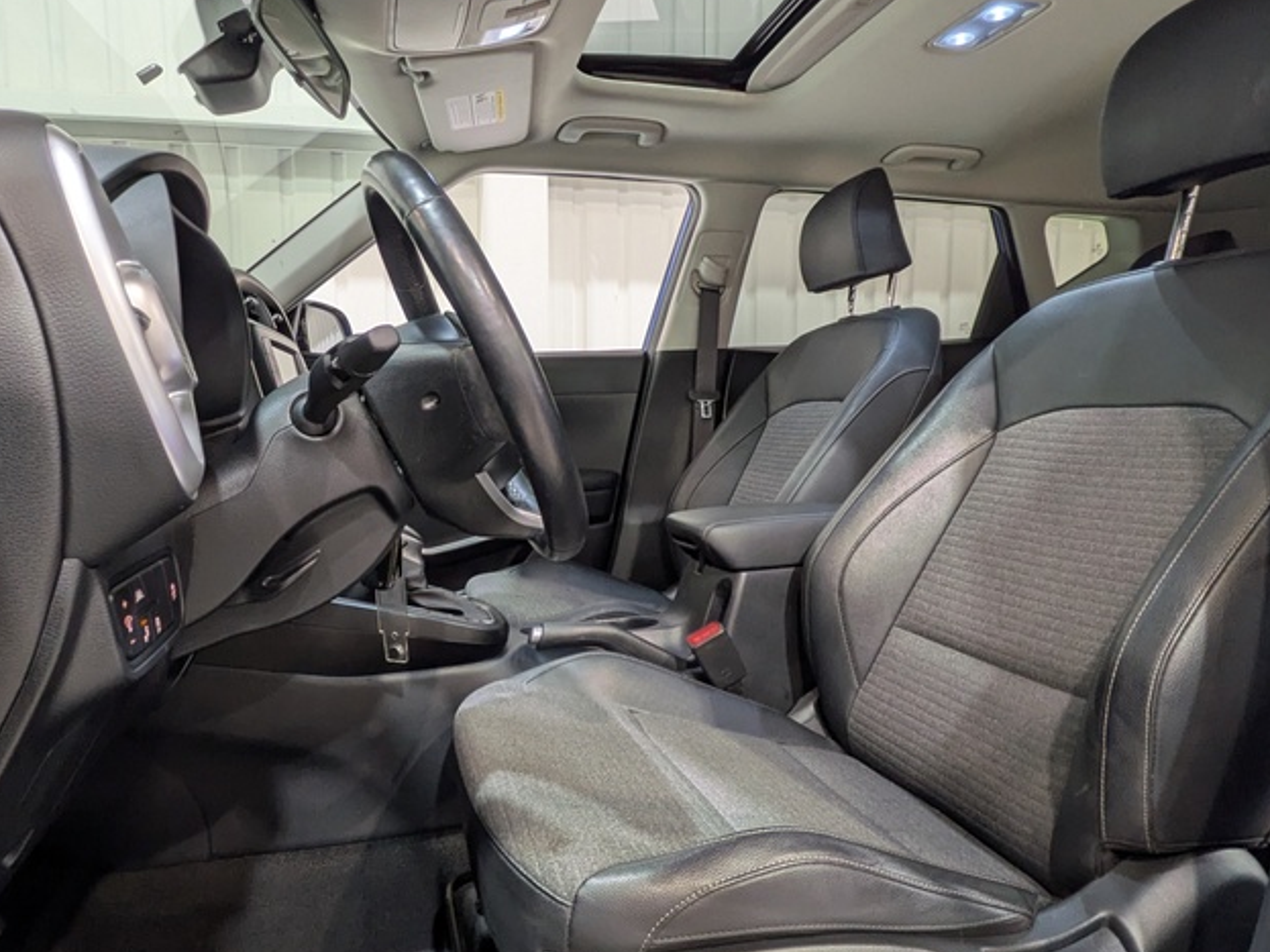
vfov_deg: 58.7
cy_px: 524
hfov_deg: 73.5
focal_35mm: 23
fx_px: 844
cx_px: 540
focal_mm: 1.83
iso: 64
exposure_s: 1/24
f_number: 2.2
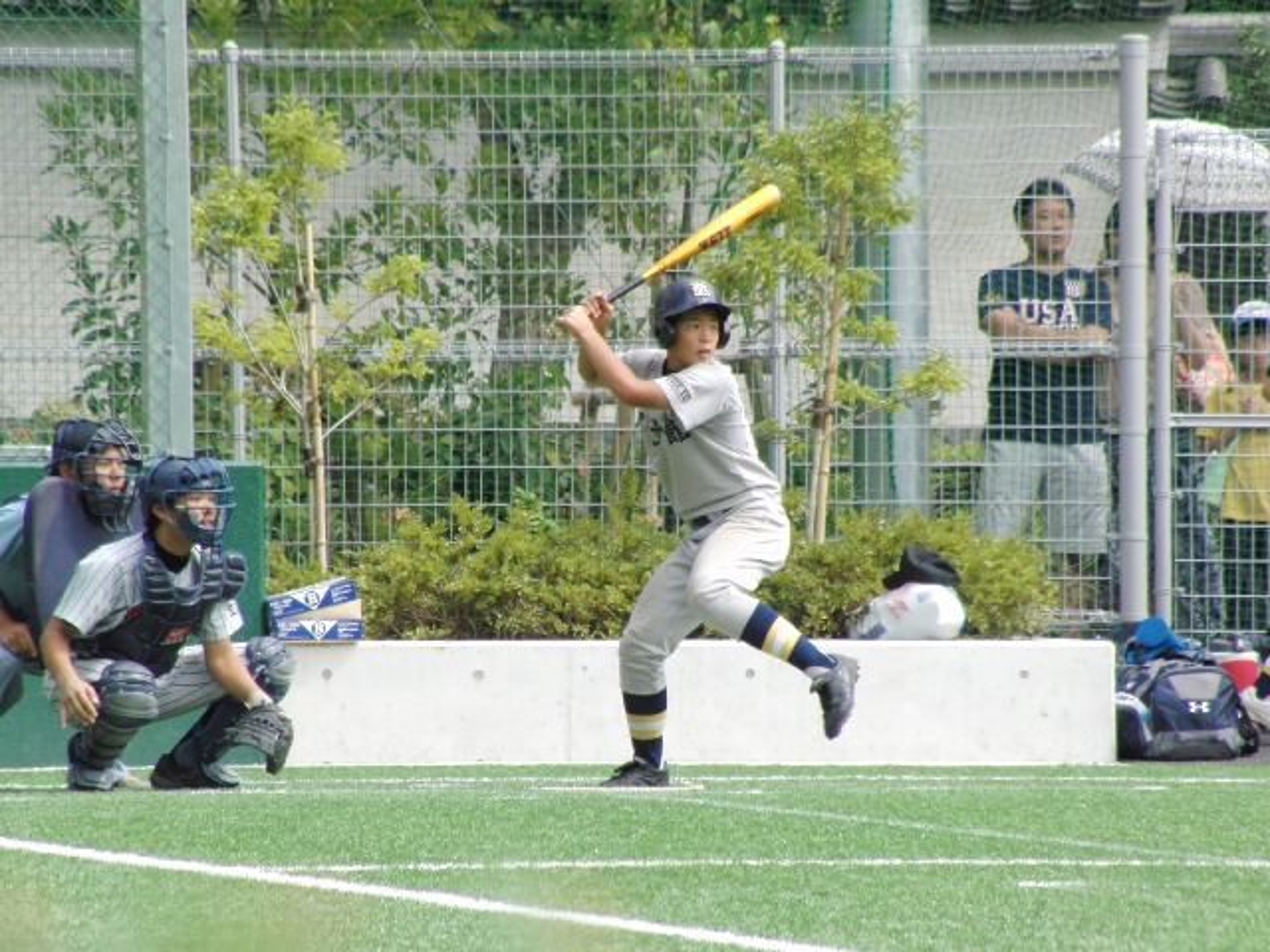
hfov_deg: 3.8
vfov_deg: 2.9
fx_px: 19078
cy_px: 476
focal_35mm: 520
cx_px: 635
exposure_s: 1/500
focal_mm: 92
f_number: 4.5
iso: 200
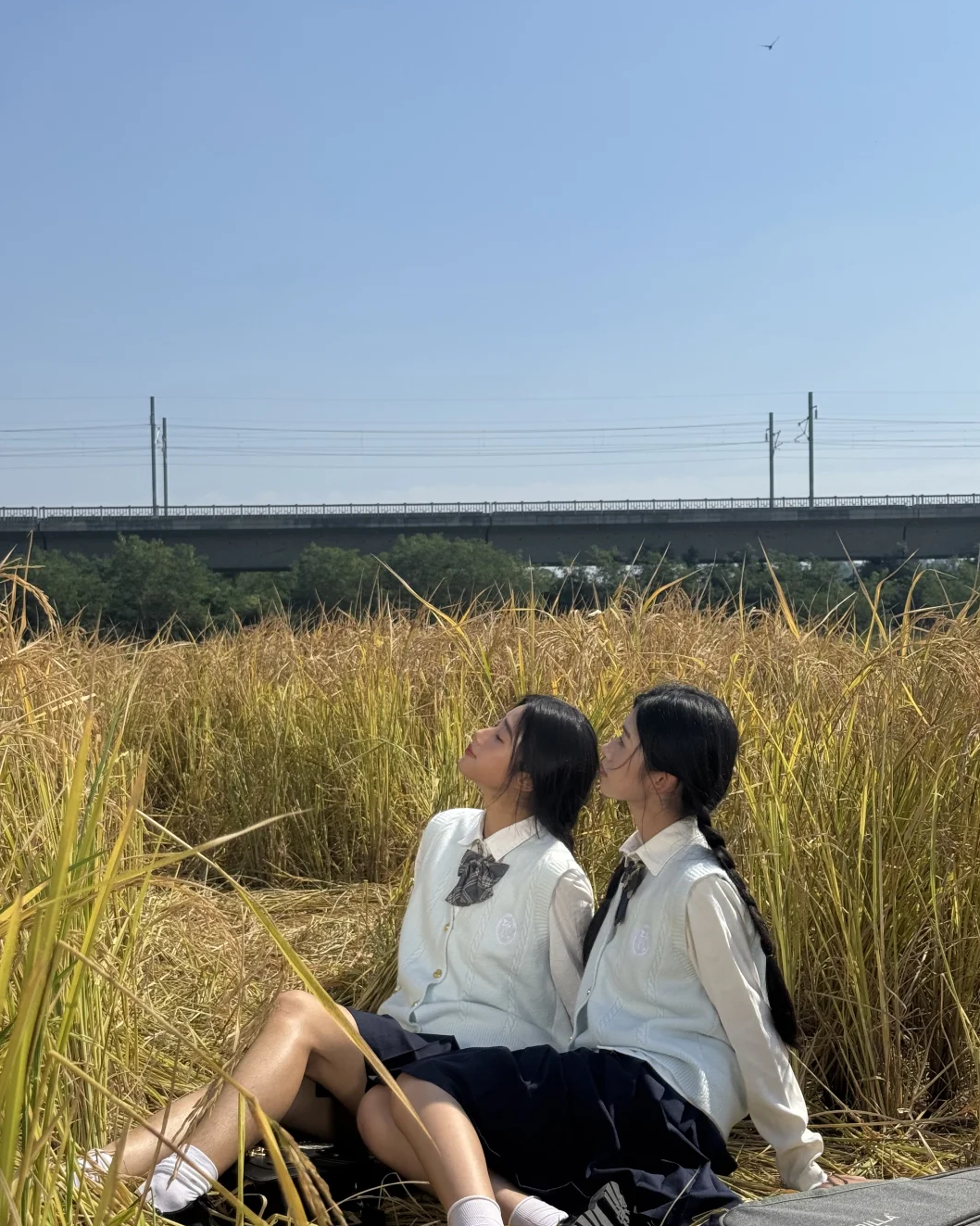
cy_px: 641
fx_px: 1849
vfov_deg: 36.7
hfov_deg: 29.7
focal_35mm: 51
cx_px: 499
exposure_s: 1/7937
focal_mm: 6.76
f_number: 1.78
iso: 64
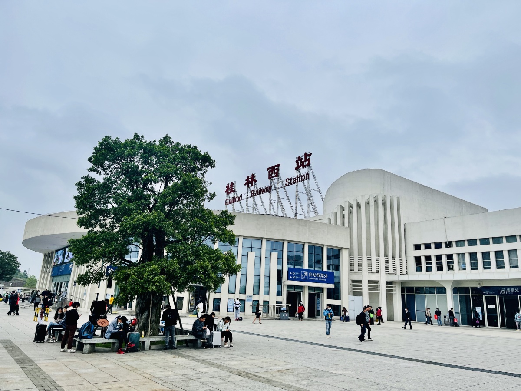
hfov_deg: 67.3
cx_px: 260
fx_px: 391
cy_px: 196
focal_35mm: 26
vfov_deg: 53.1
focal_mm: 5.1
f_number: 1.6
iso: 32
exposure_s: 1/4202
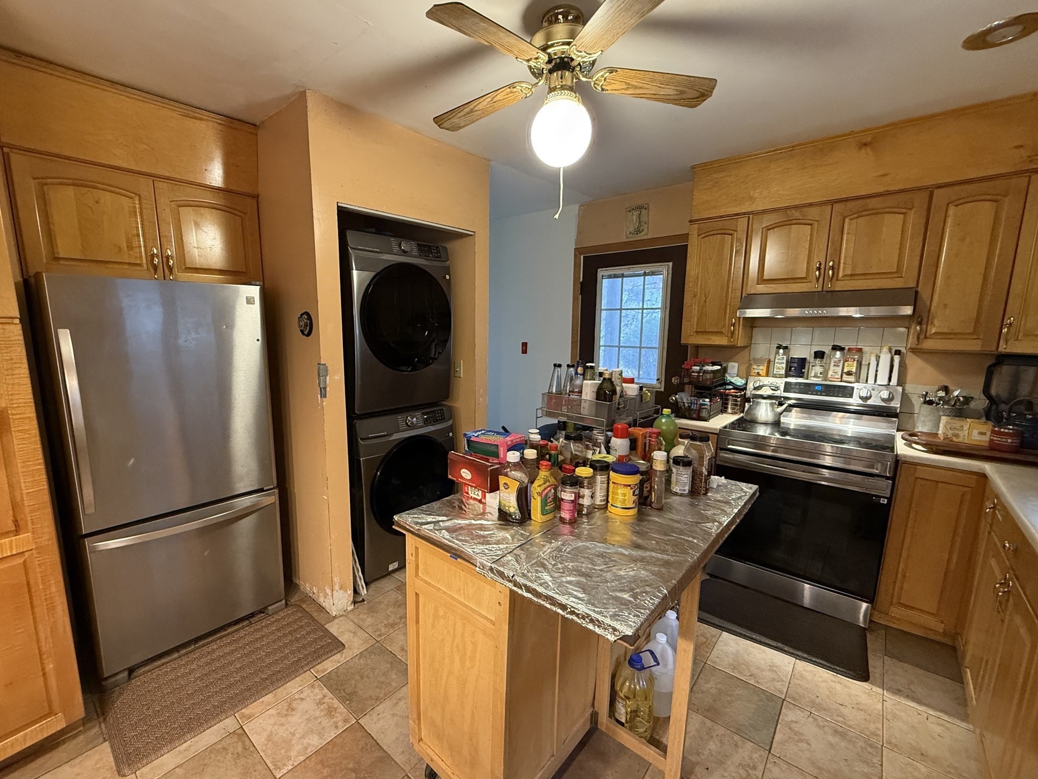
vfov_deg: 81.7
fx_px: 450
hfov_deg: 98.1
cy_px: 400
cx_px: 494
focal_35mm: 15
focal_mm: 2.22
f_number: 2.2
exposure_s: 1/60
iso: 500
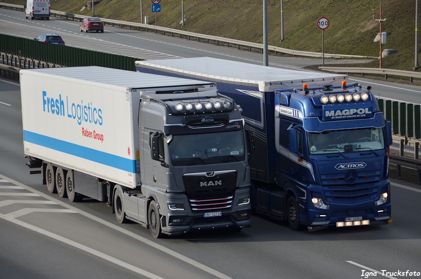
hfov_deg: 13.1
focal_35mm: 158
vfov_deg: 8.7
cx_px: 210
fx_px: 1838
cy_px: 140
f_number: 5.6
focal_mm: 105
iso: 140
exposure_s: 1/800
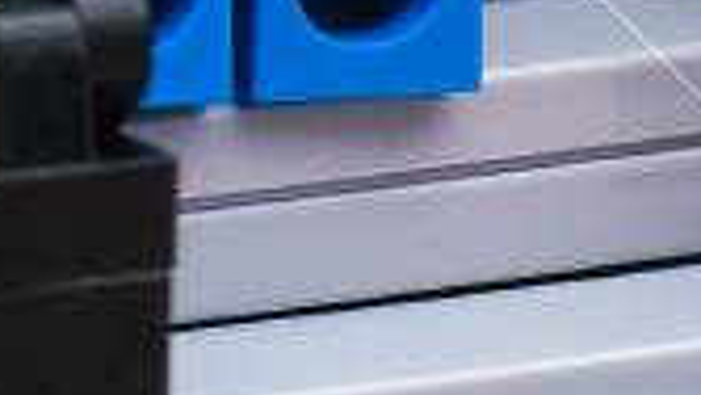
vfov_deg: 2.0
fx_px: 11340
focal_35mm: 610
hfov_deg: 3.5
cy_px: -1261
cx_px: 248
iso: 100
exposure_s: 1/100
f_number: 8
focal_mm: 50
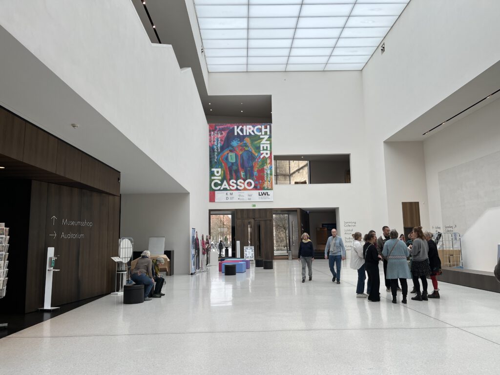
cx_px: 250
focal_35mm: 26
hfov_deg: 67.3
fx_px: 376
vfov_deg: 53.1
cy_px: 188
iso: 40
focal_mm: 5.1
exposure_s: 1/122
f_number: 1.6
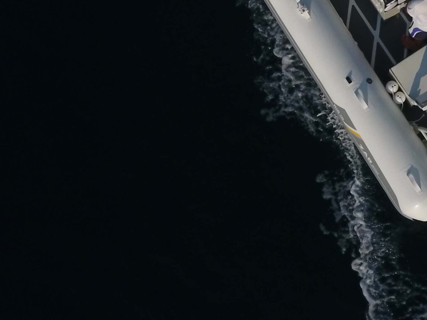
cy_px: -29
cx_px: 436
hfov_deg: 34.4
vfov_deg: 26.8
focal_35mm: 50
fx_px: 617
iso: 400
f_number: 2.8
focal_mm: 3.61
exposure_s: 1/8000
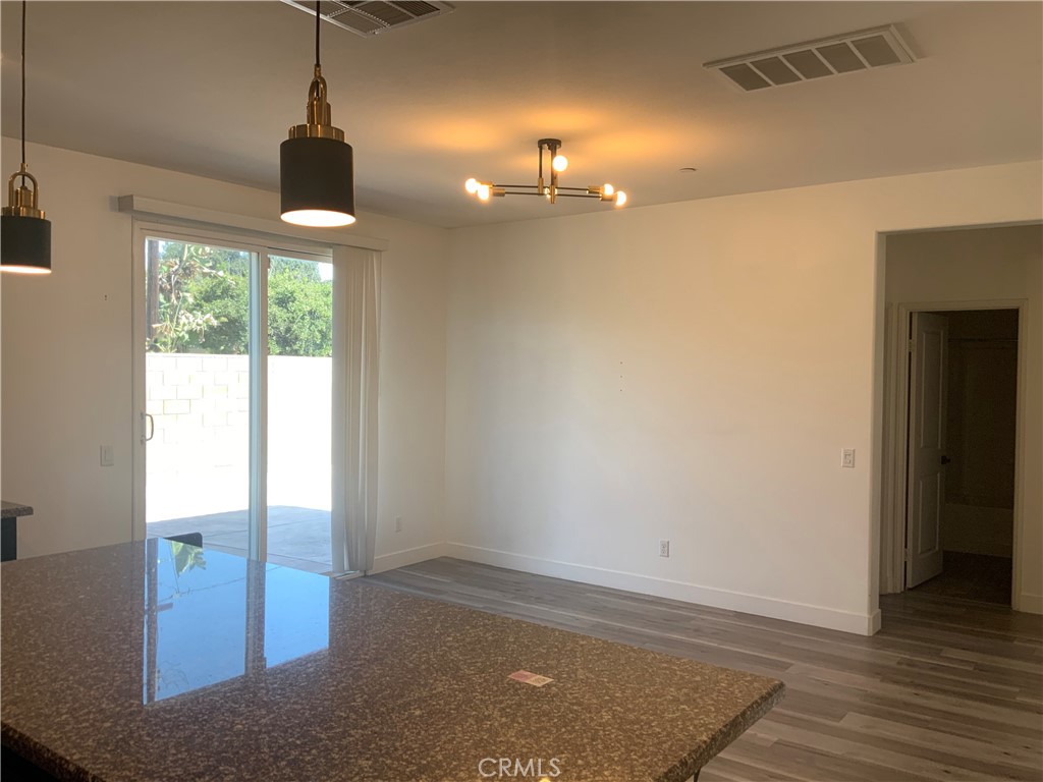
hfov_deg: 61.7
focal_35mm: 29
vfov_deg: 48.2
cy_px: 391
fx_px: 874
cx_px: 522
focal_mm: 3
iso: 32
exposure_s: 1/120
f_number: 1.8
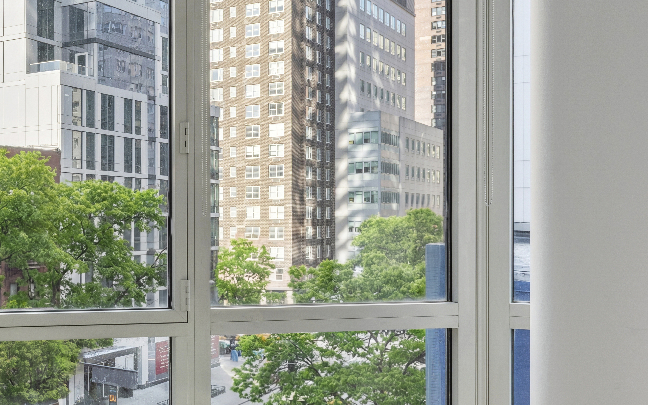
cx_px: 70
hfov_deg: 38.4
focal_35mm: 49
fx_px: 865
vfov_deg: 26.3
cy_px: 233
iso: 100
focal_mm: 24
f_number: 13
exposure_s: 1/8
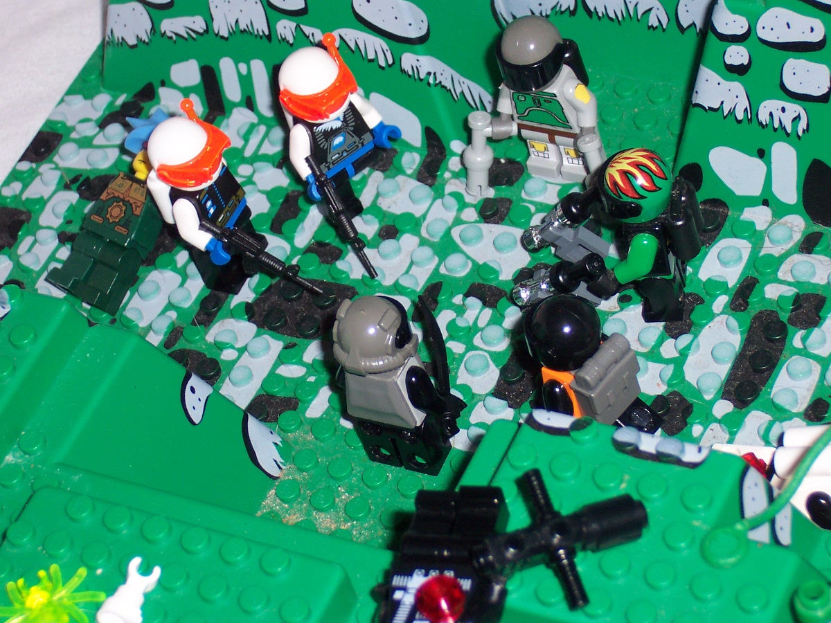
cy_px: 312
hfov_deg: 15.3
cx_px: 416
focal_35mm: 129
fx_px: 3097
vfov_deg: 11.5
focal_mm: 20
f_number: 4.8
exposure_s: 1/125
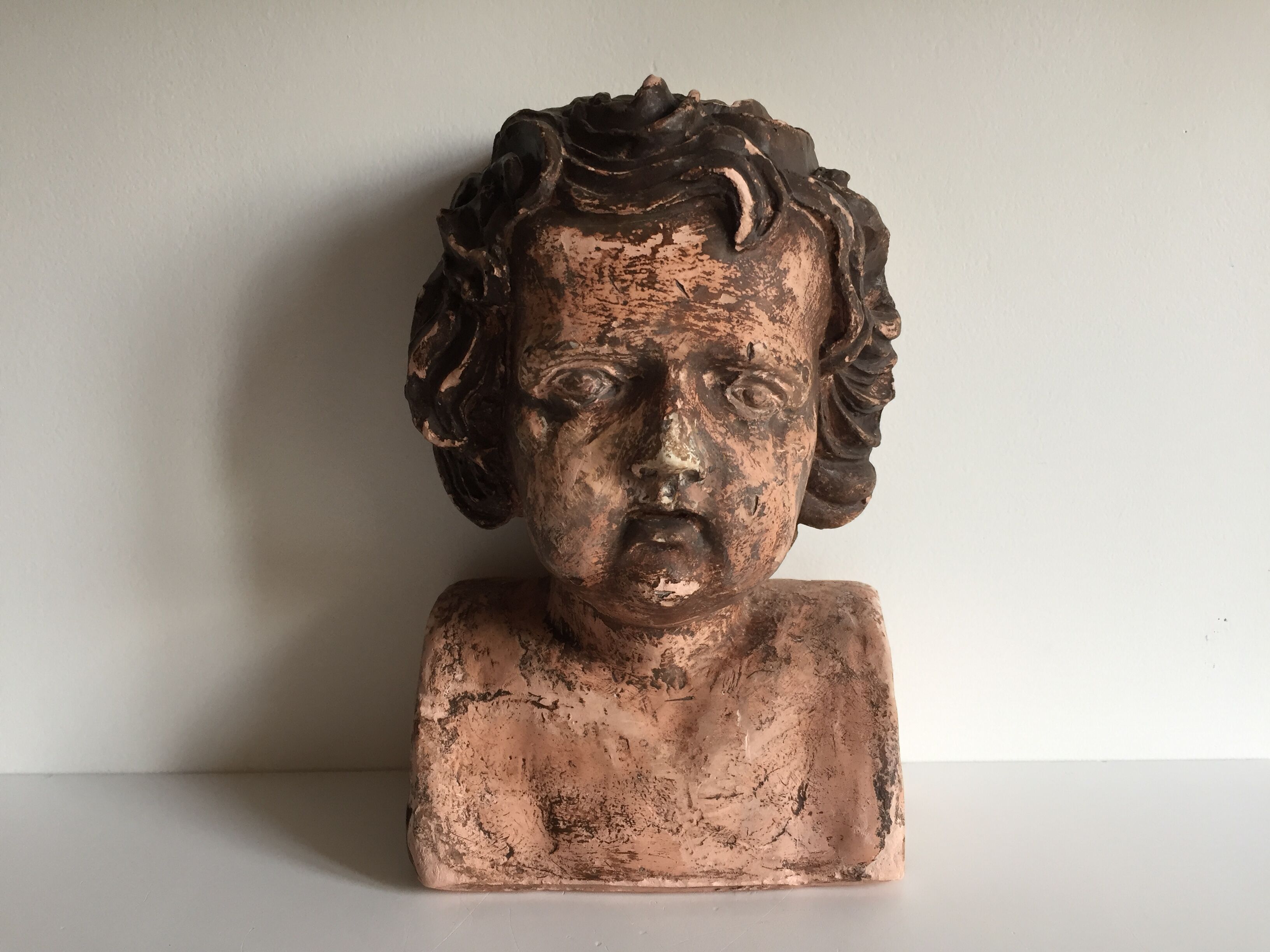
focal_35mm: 29
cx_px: 635
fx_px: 1064
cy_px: 476
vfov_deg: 48.2
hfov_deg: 61.7
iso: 32
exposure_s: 1/33
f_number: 2.2
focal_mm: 4.15
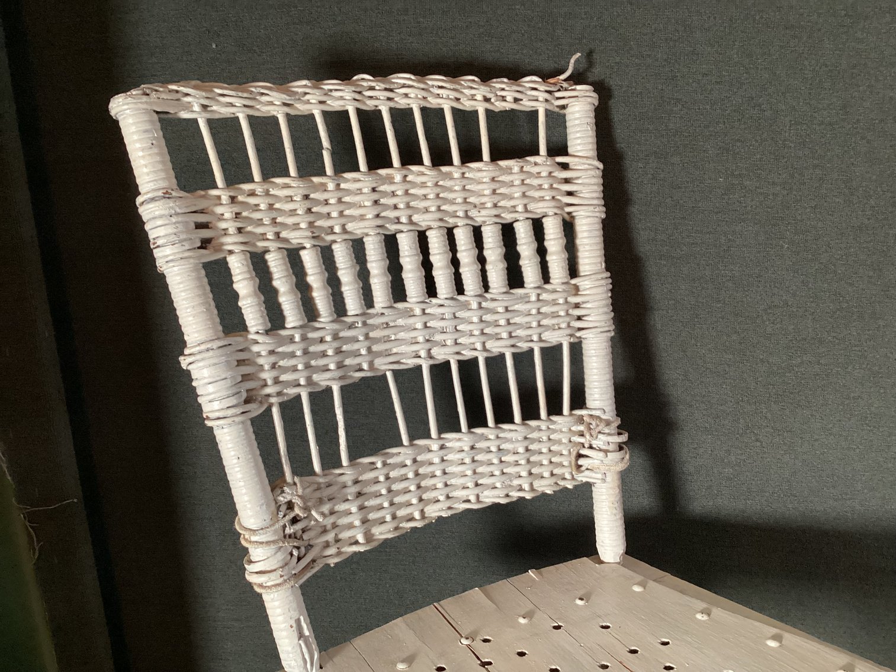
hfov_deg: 58.3
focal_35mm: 31
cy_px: 336
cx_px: 448
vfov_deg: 45.4
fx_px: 802
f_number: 2.4
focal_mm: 3.3
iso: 250
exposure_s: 1/50
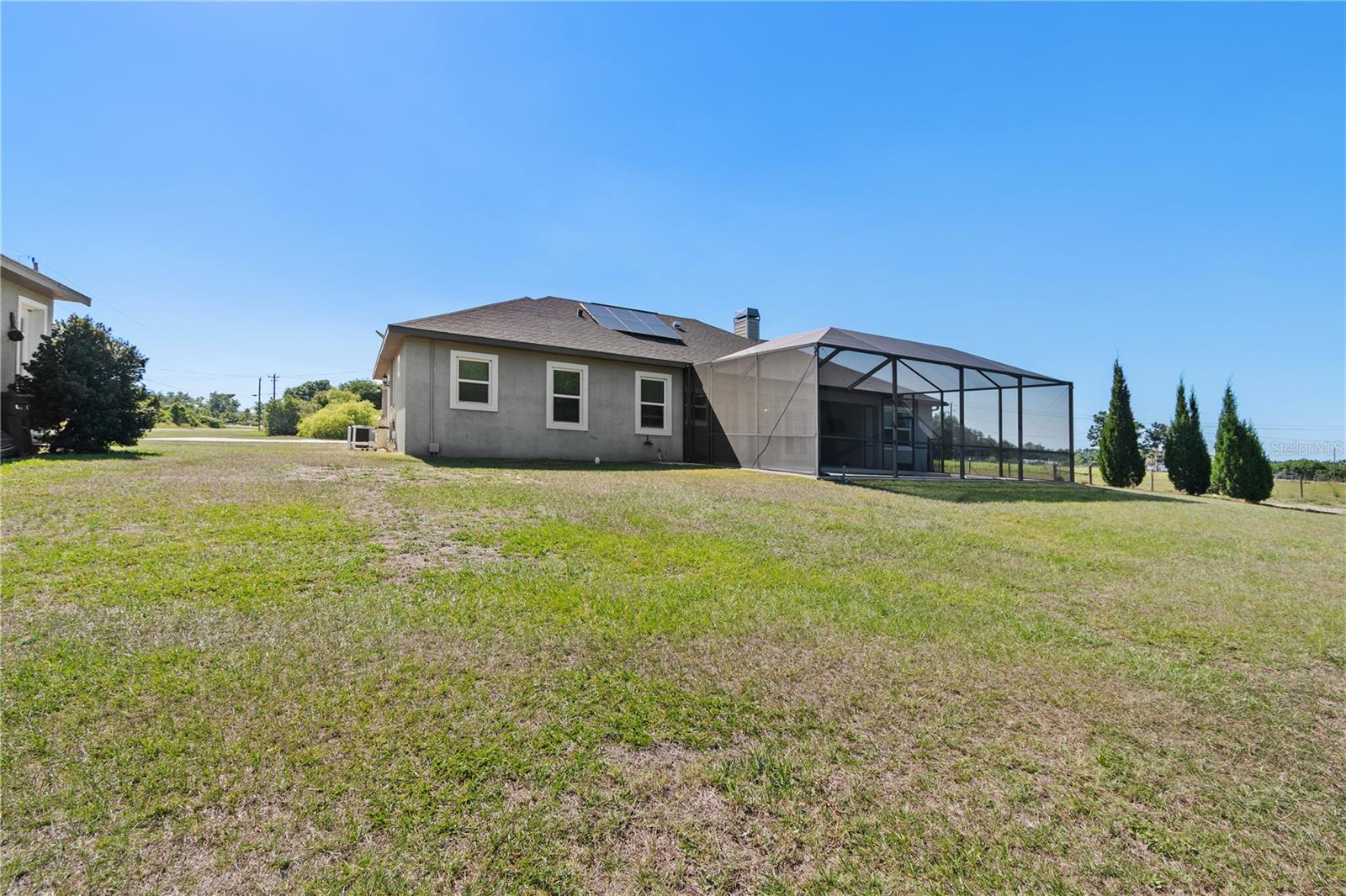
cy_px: 448
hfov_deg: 100.4
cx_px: 673
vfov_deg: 77.3
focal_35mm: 15
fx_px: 561
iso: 100
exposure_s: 1/80
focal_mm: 10
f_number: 7.1
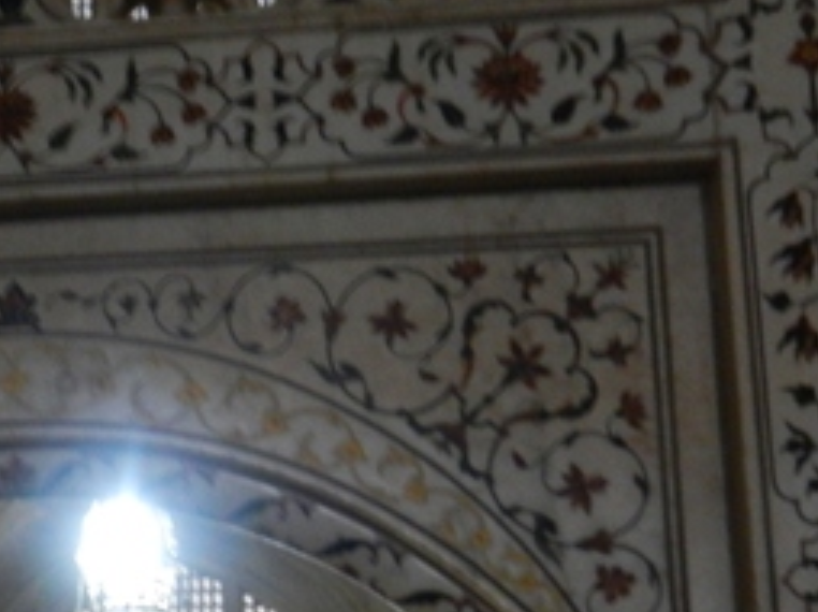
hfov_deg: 29.1
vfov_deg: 21.8
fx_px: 1487
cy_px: 696
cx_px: 32
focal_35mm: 63
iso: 400
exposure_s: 1/4
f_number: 3.5
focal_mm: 4.5
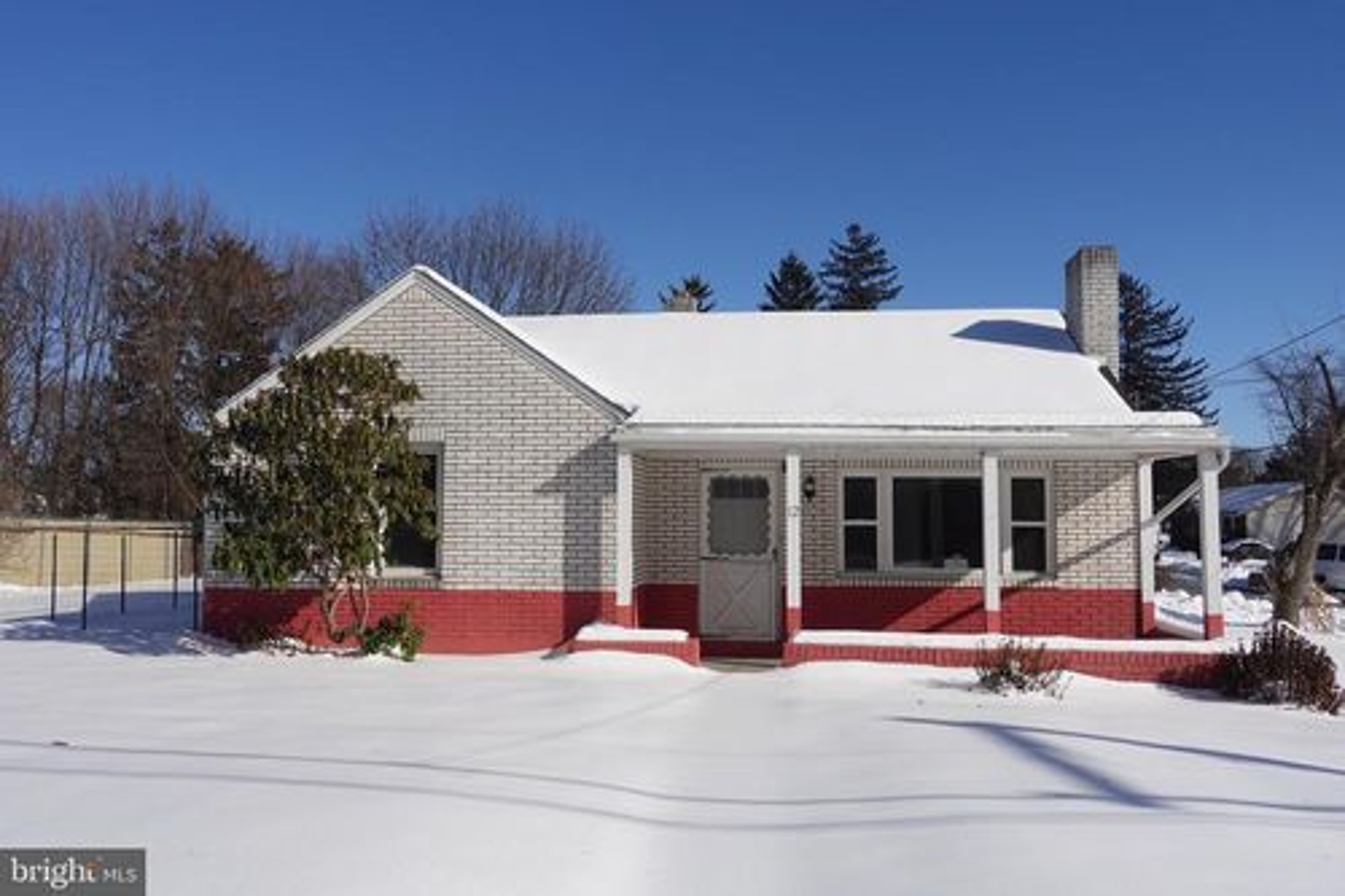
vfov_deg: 44.9
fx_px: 1083
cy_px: 448
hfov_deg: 63.7
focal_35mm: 29
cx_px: 672
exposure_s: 1/160
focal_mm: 11.3
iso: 125
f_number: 5.6
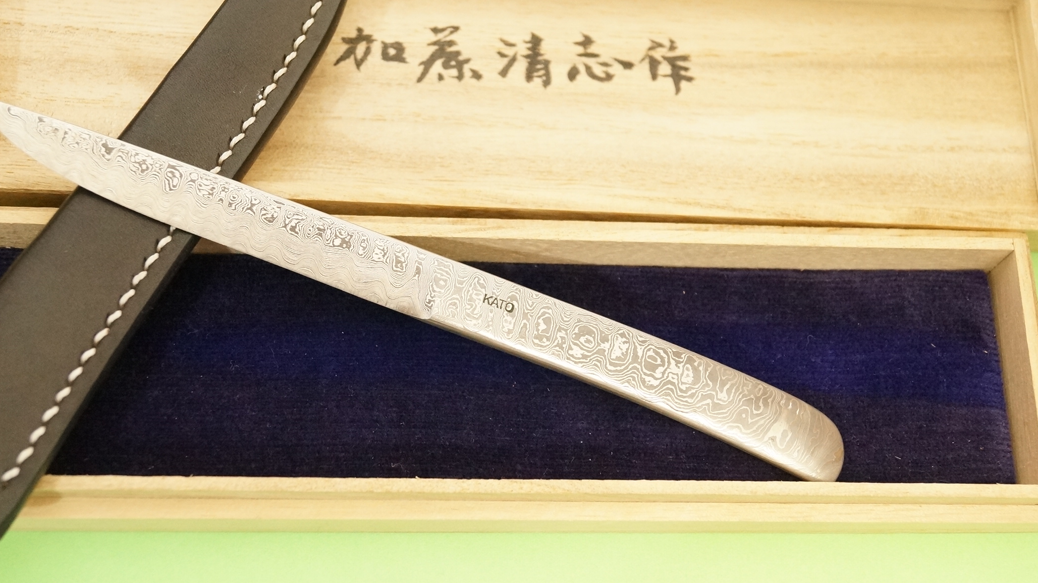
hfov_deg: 37.8
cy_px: 295
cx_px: 463
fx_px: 1514
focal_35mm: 55
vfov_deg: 21.8
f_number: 4.5
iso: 2500
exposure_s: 1/60
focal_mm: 30
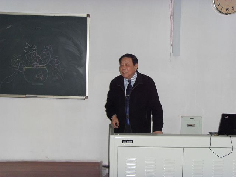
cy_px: 88
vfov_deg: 29.1
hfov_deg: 38.2
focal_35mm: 50
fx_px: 341
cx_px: 118
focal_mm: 8.8
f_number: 3.8
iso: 320
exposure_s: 1/60
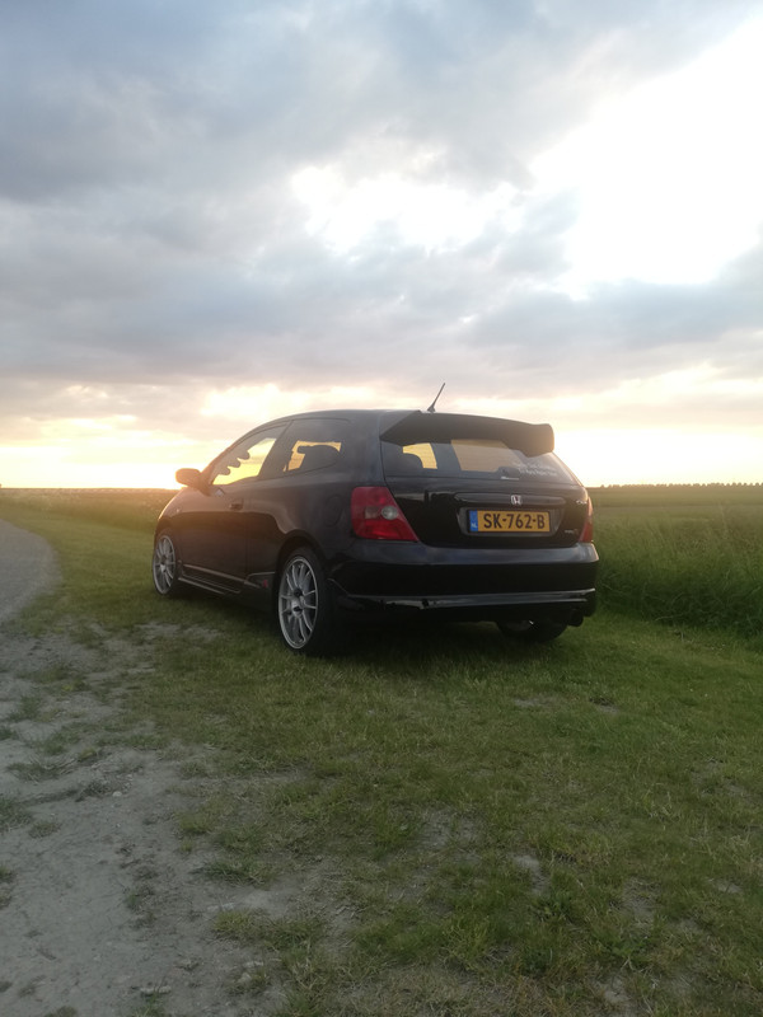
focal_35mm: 26
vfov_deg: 67.3
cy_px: 508
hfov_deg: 53.1
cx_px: 382
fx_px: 764
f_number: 2.2
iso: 50
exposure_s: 1/50
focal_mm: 3.81
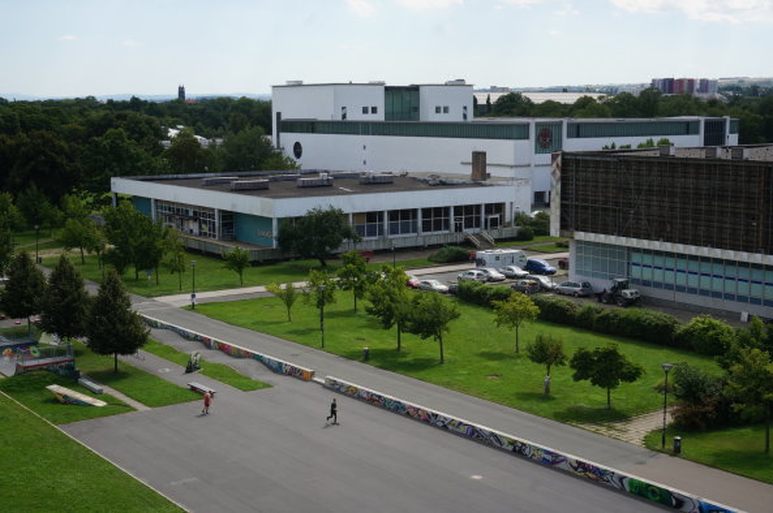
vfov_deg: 26.4
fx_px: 1094
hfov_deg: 38.9
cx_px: 386
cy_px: 256
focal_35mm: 51
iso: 100
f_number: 13
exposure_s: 1/100
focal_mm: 34
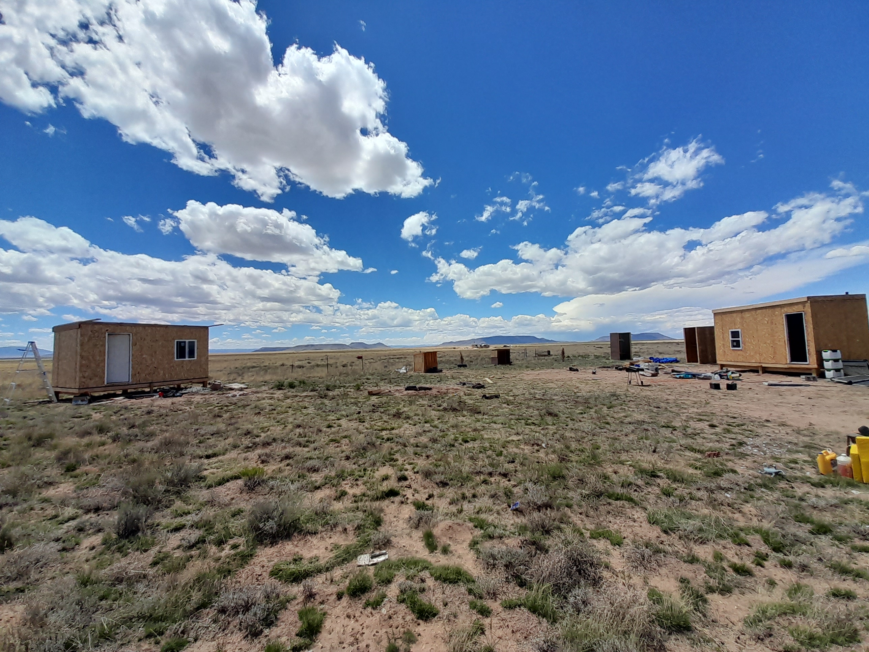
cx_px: 434
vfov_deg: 89.9
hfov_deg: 106.2
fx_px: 326
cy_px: 326
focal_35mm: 13
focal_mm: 1.13
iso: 40
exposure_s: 1/2304
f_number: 2.2
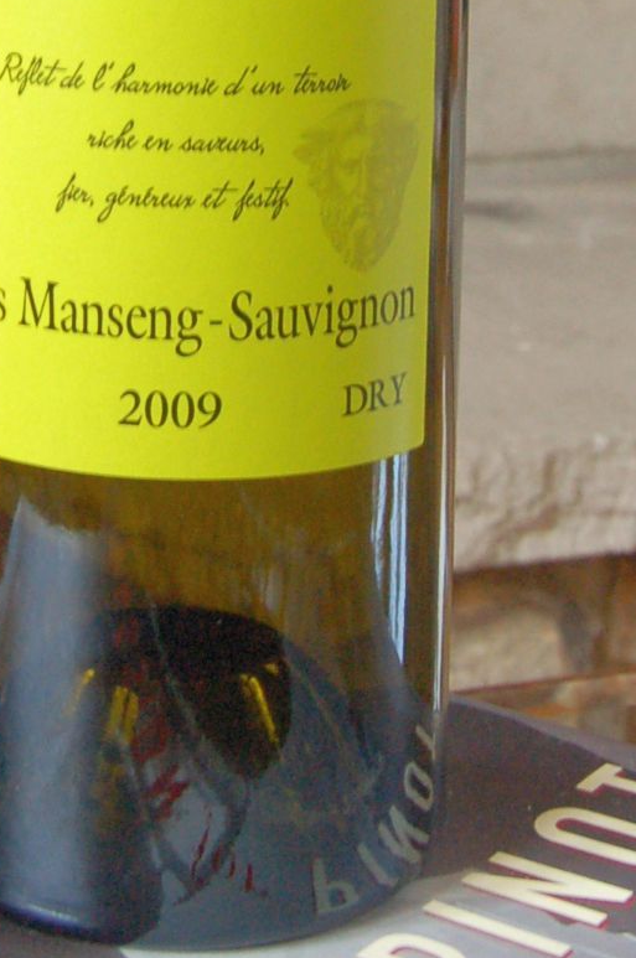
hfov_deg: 13.0
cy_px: -259
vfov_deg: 18.3
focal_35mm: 105
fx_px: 2791
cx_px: 175
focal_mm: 24
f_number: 13
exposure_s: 1/13
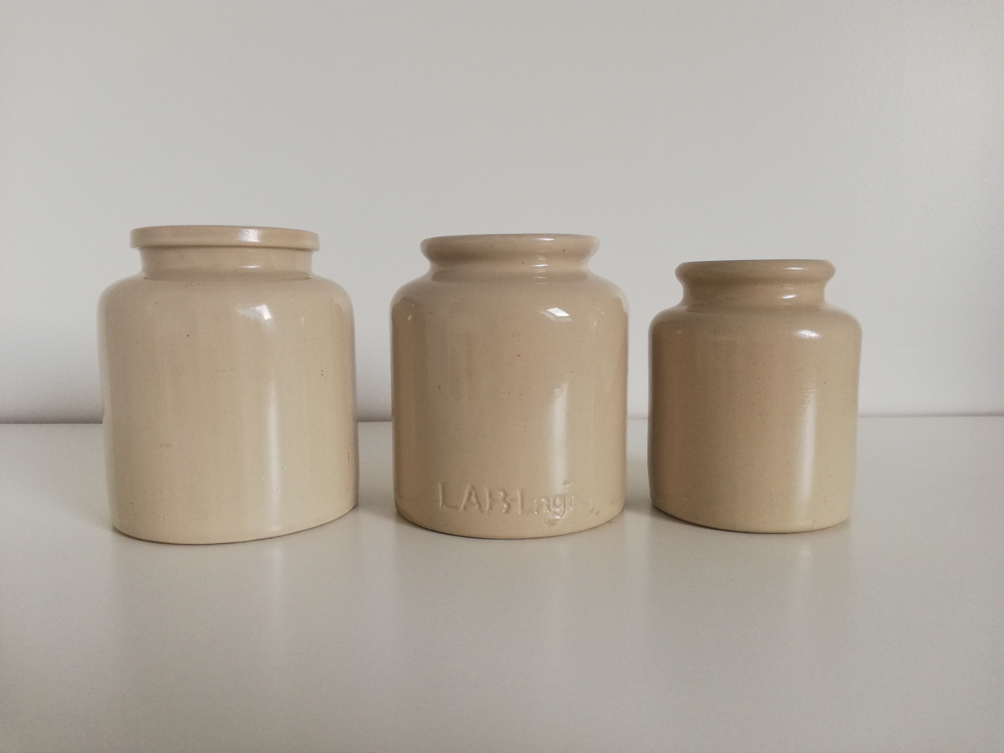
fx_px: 754
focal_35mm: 26
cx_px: 502
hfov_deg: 67.3
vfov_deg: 53.1
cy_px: 376
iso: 125
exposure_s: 1/50
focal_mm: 3.81
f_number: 2.2
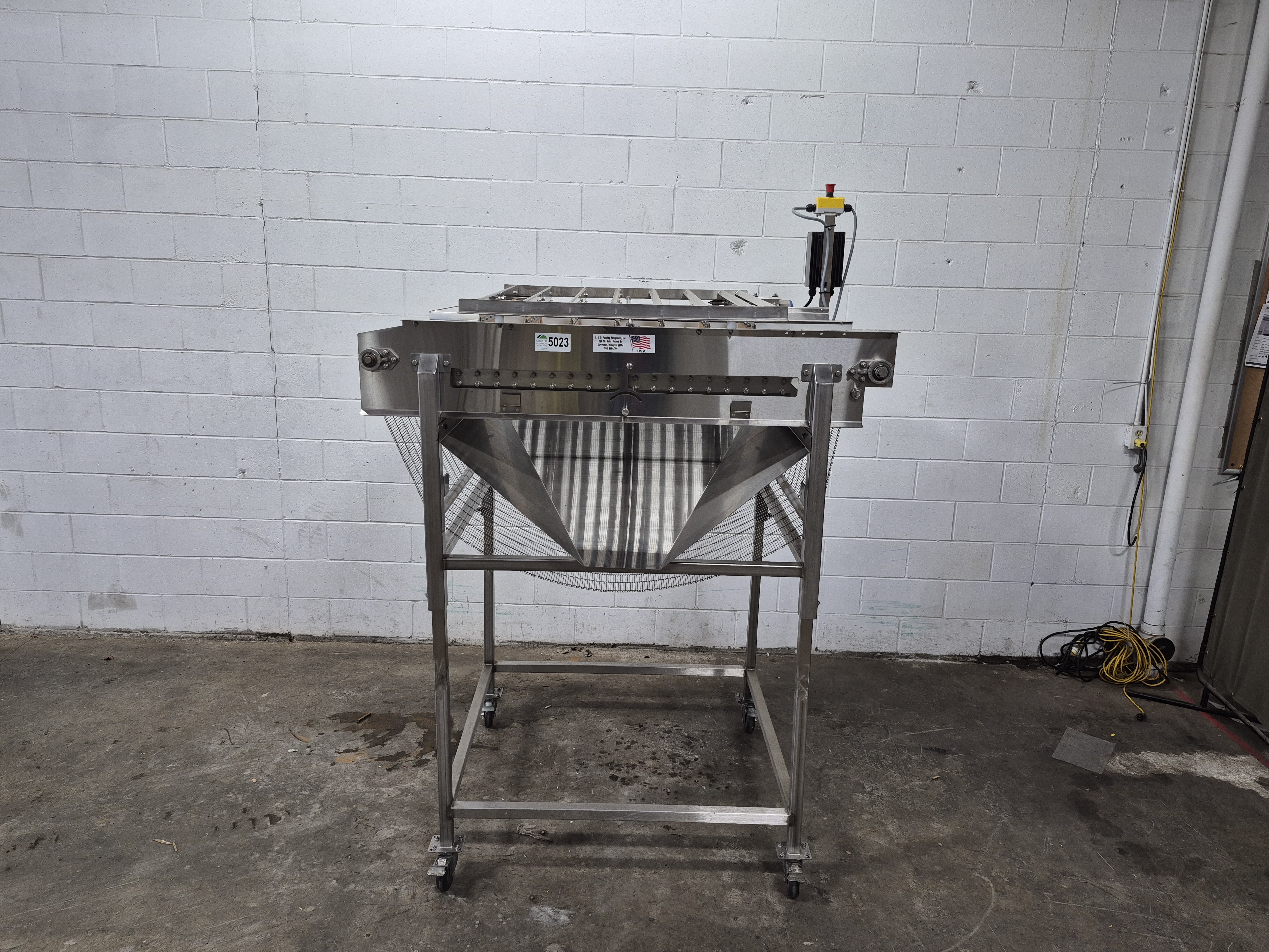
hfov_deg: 71.6
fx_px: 880
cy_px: 462
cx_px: 637
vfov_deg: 56.8
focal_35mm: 24
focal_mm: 5.4
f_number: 1.8
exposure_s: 1/120
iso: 160
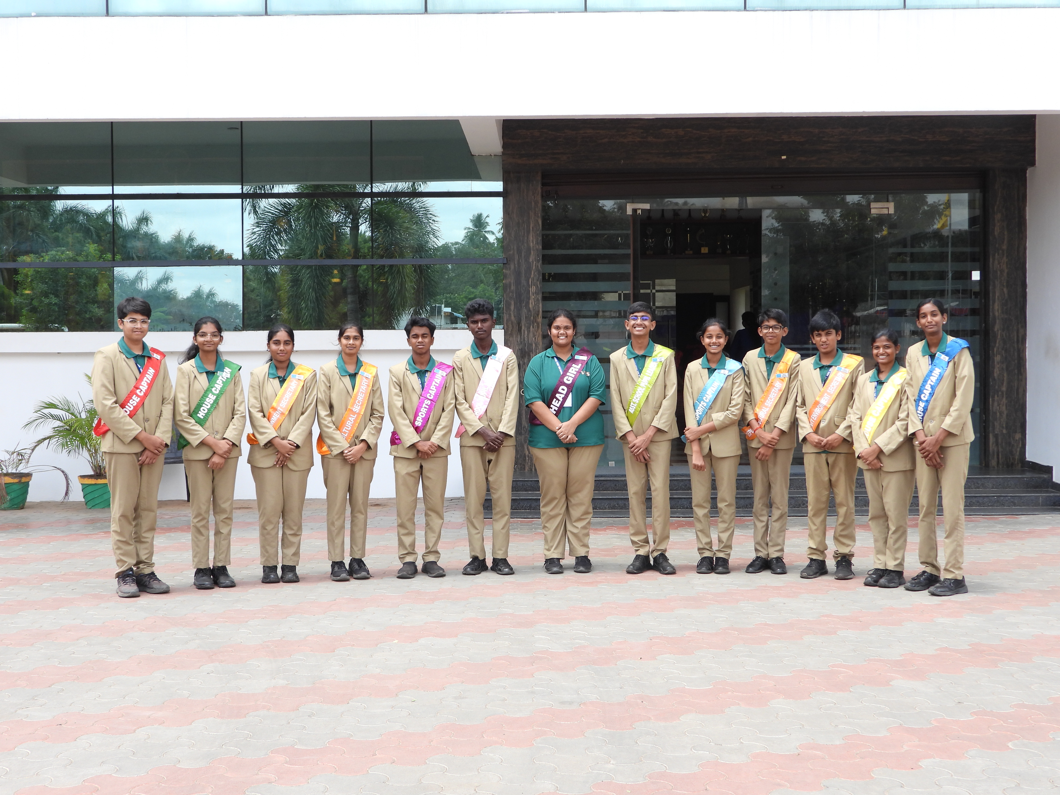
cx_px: 530
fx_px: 1439
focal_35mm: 47
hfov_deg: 40.4
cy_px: 398
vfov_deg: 30.9
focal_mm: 8.5
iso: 100
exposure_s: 1/400
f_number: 3.2
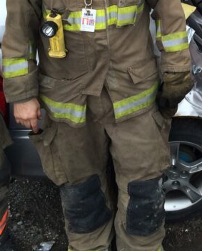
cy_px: -18
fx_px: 612
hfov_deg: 17.8
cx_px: 248
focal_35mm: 82
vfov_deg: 22.1
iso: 32
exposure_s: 1/662
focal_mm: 4.15
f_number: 2.2
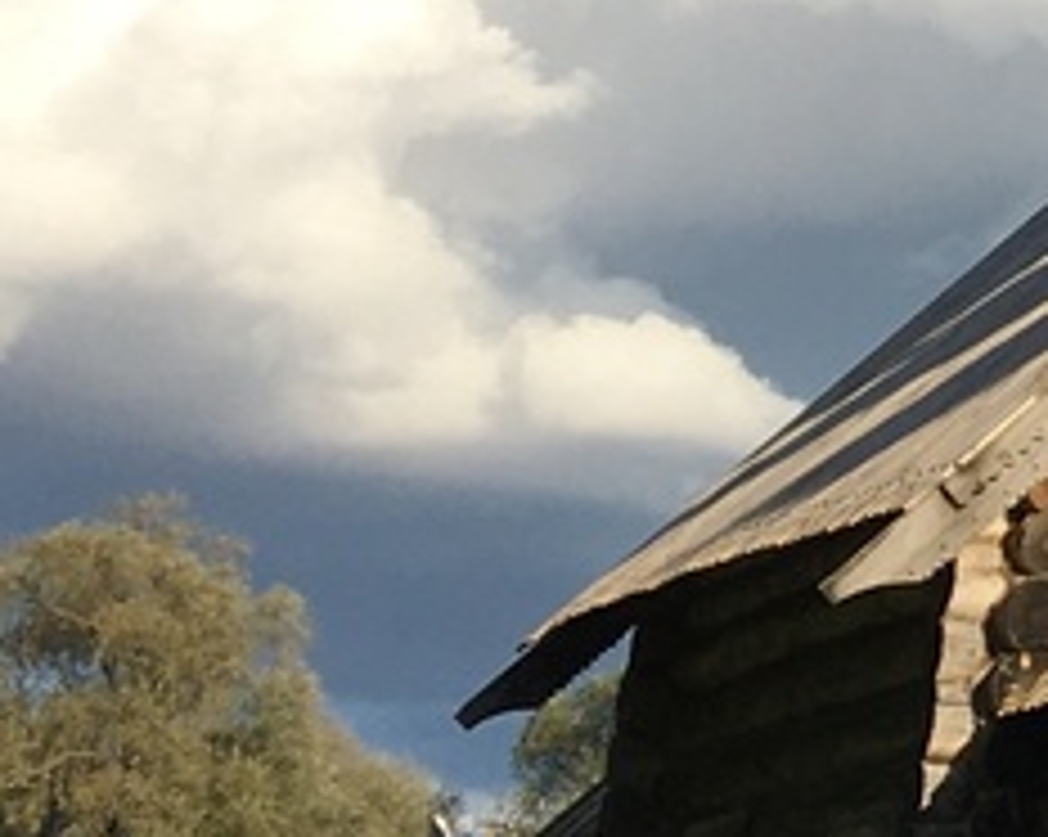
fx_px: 5268
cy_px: -212
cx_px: 2933
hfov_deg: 9.4
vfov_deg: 9.0
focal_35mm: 170
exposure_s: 1/1374
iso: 25
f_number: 2.2
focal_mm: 4.15
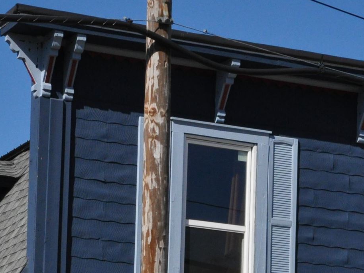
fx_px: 1784
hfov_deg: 11.7
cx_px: 178
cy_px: 361
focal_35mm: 170
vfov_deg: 8.6
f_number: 16
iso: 800
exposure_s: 1/1000
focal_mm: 35
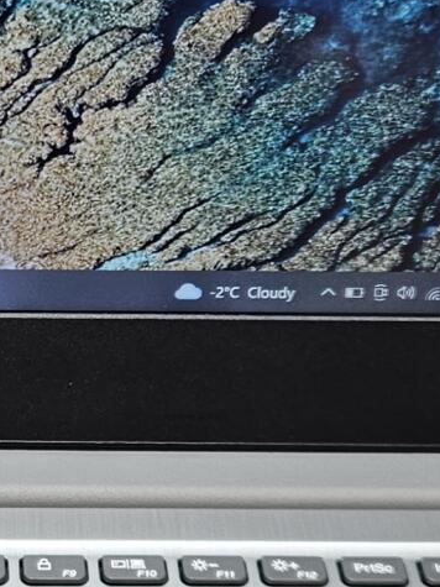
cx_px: -82
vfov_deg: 15.9
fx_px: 2102
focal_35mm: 124
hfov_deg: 11.7
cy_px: 360
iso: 100
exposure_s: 1/100
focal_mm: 5.4
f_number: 1.8
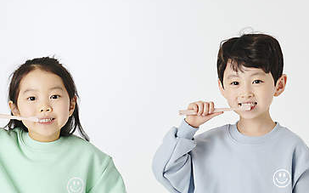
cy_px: 152
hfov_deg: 10.8
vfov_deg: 6.7
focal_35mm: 195
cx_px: 153
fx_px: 1641
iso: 160
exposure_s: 1/125
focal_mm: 116
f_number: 8
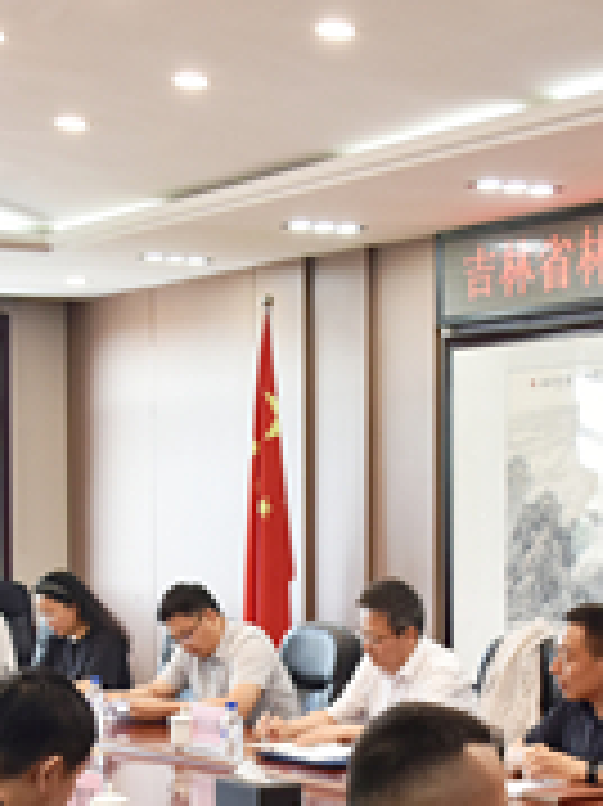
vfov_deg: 26.9
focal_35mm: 71
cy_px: 648
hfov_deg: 20.6
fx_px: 1651
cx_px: 423
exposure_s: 1/125
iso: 1000
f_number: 5.6
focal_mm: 24
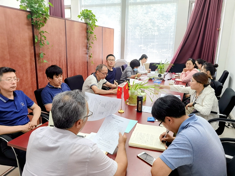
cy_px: 88
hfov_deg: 65.3
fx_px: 183
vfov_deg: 51.4
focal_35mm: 27
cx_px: 118
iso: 64
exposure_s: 1/50
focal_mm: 6.71
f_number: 1.9
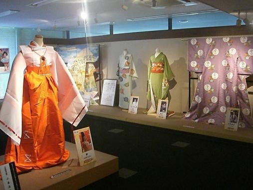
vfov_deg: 37.8
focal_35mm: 38
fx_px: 278
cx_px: 126
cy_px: 95
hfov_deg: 48.9
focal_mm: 6.2
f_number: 2.7
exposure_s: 1/60
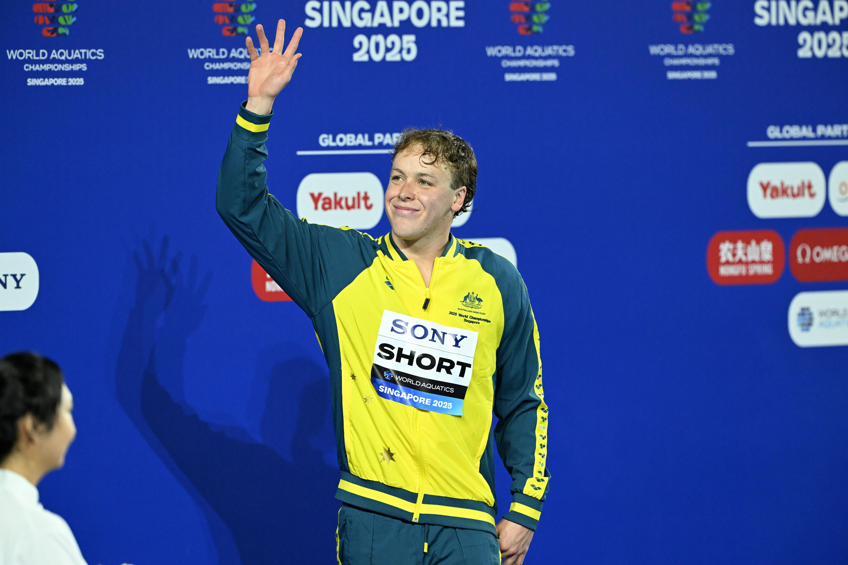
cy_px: 282
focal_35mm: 400
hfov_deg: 5.2
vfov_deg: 3.4
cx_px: 424
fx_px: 9421
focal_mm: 400
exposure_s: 1/2500
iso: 4000
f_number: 4
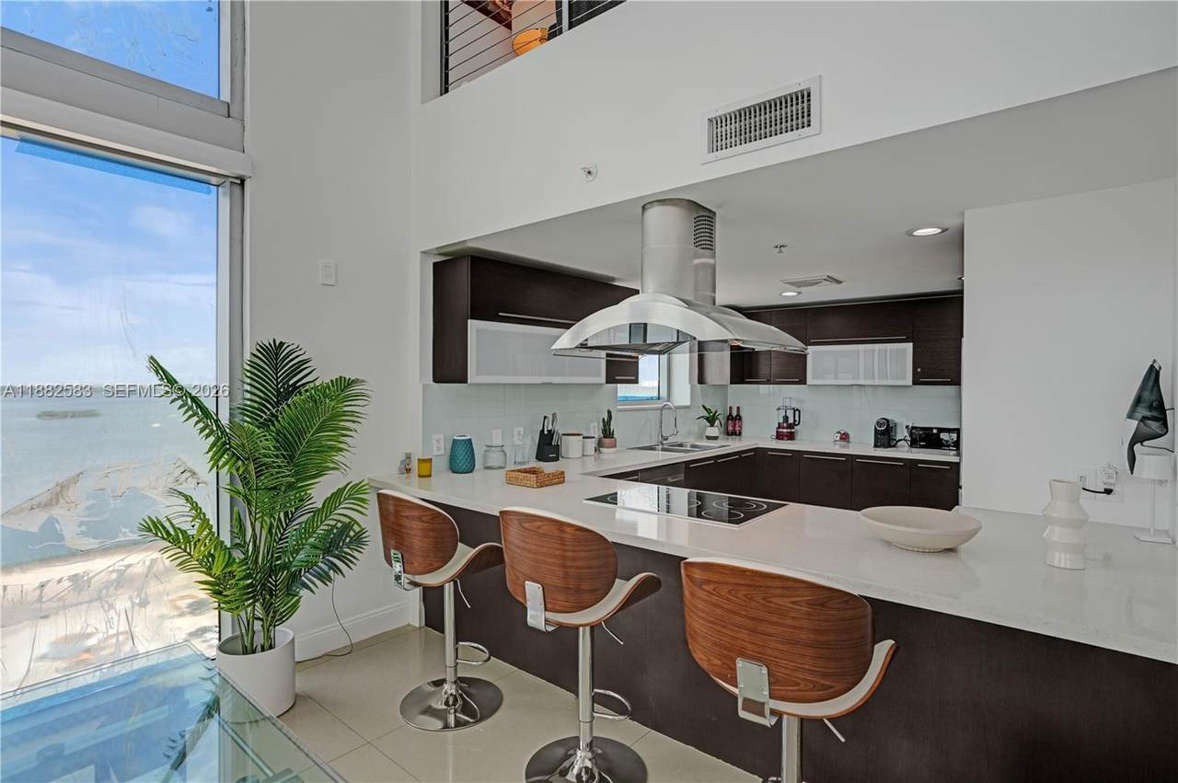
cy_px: 392
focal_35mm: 17
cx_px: 589
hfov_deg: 93.3
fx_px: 556
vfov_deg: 70.3
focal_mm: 17
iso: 100
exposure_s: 1/200
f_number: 5
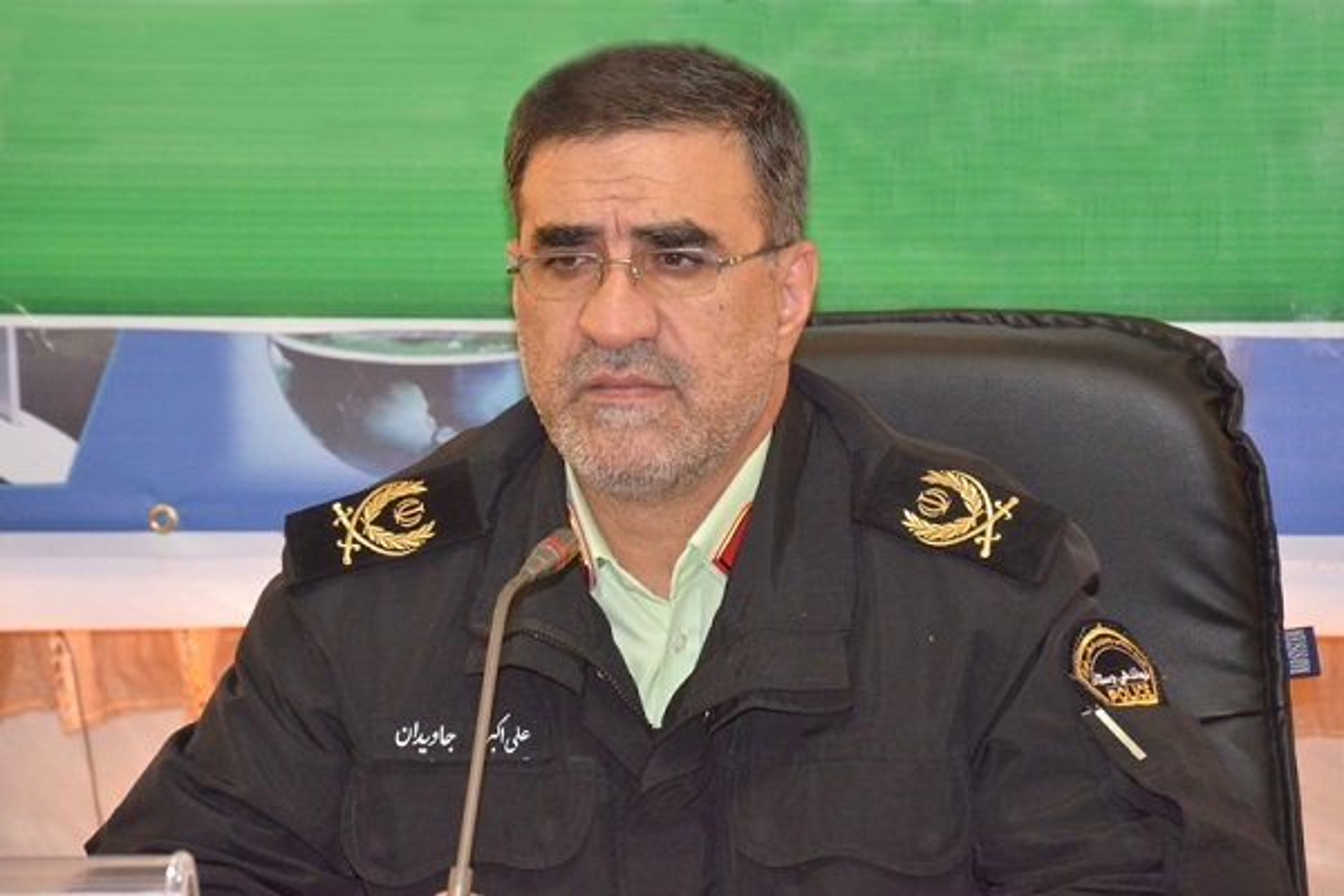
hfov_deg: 13.0
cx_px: 672
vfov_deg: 8.7
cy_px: 448
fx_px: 5880
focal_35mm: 158
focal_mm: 105
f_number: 7.1
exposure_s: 1/60
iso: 4000
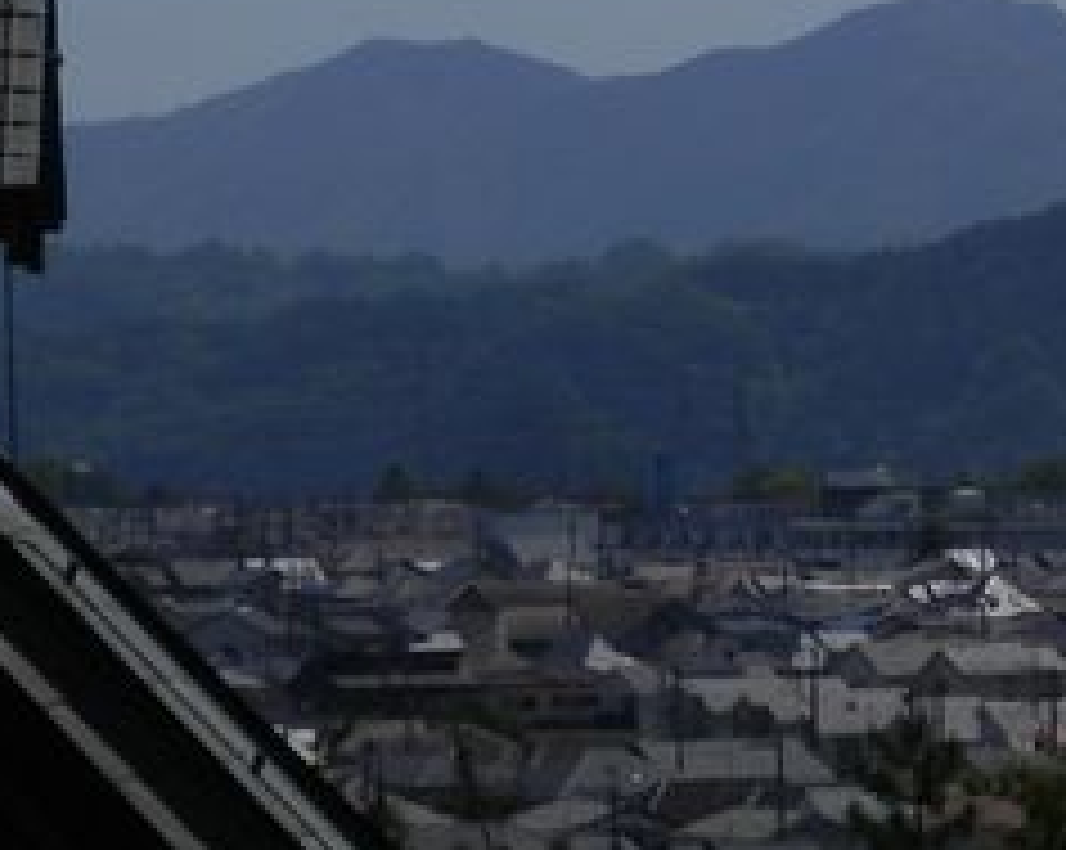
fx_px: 10083
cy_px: 346
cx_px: 1525
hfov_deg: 6.0
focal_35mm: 320
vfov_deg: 4.8
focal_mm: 17.3
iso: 80
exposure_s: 1/250
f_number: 13.9
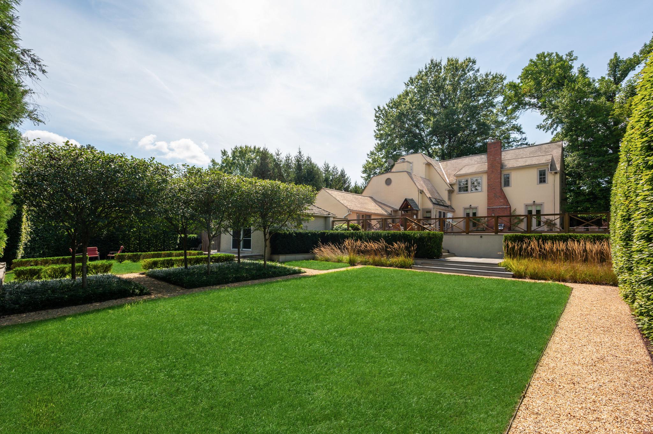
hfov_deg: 96.8
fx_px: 290
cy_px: 217
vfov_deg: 73.7
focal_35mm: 16
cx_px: 326
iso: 800
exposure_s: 1/800
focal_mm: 16
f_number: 11
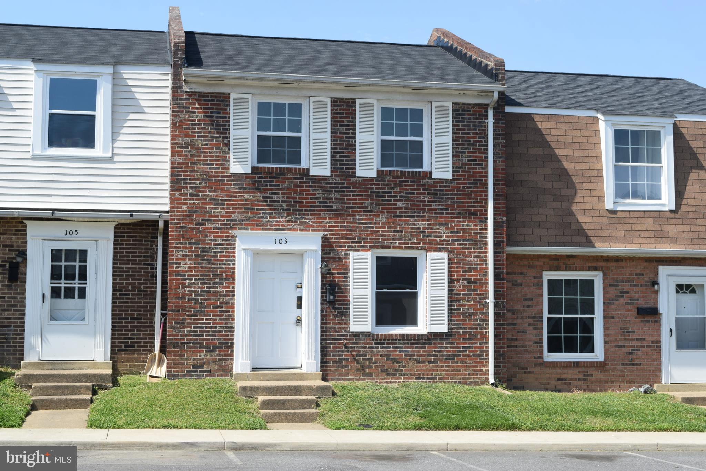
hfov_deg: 35.0
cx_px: 353
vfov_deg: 23.8
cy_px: 236
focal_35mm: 57
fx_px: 1118
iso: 200
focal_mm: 38
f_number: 9
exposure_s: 1/320
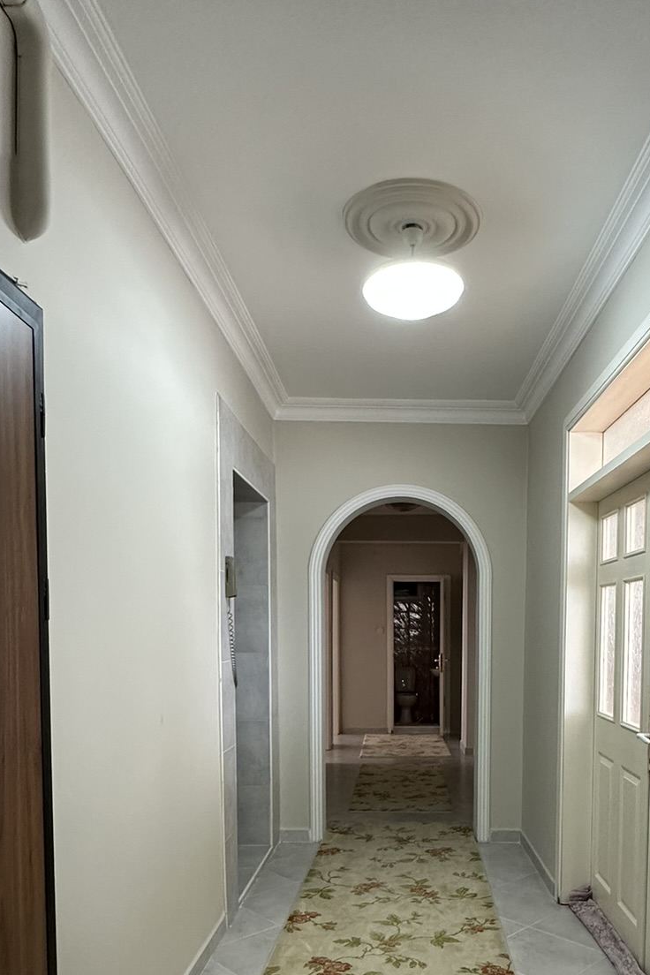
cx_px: 402
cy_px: 671
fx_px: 731
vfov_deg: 65.1
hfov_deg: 47.5
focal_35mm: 27
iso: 200
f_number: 2.2
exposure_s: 1/50
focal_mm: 2.22
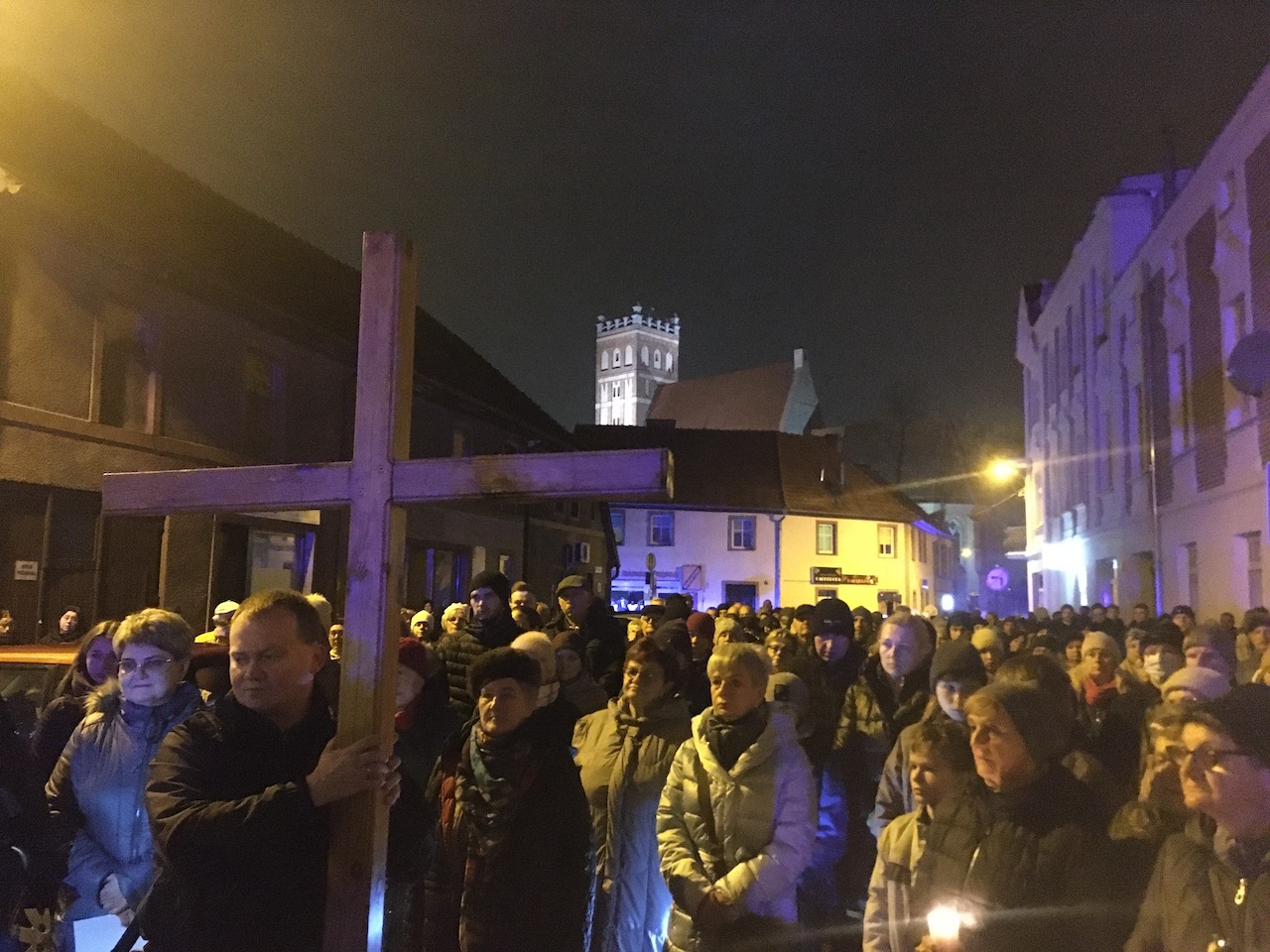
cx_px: 635
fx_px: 1064
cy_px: 476
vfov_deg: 48.2
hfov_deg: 61.7
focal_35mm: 29
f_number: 2.2
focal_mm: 4.15
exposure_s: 1/17
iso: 1600
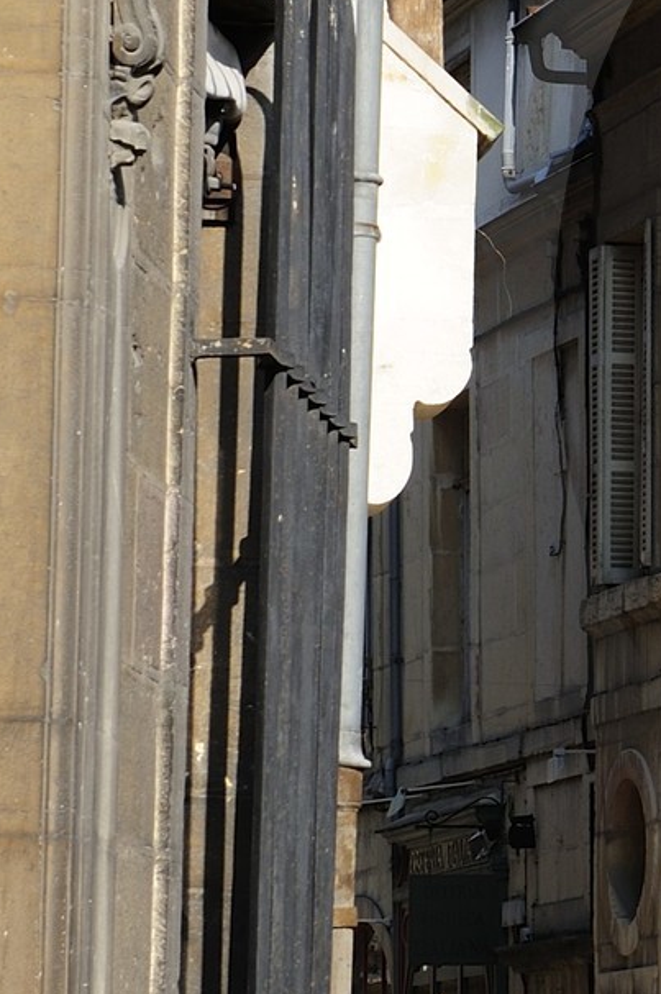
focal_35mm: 238
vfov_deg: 8.7
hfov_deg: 5.7
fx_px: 6566
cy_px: 326
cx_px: 1233
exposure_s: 1/160
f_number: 11
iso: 200
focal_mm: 60
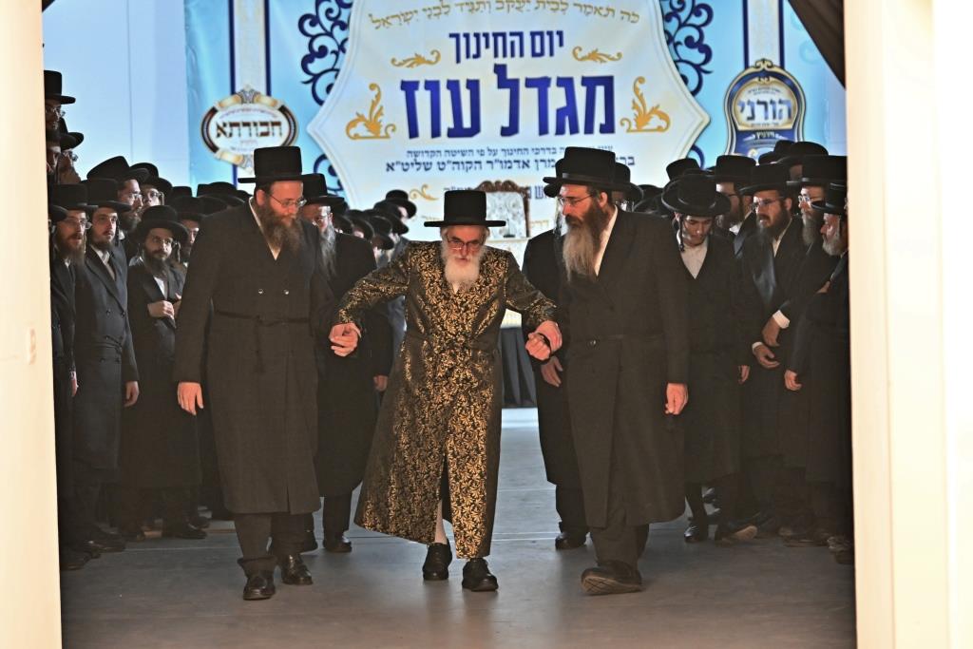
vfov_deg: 13.0
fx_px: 2838
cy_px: 324
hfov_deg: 19.5
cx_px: 486
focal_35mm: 105
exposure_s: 1/160
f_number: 2.8
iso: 1250
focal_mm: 70
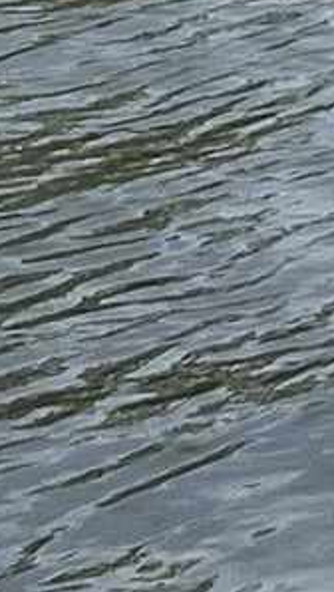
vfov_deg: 7.1
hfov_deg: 4.0
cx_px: 1199
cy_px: -630
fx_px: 4590
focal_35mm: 292
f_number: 1.5
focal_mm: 5.7
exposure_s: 1/4274
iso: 50
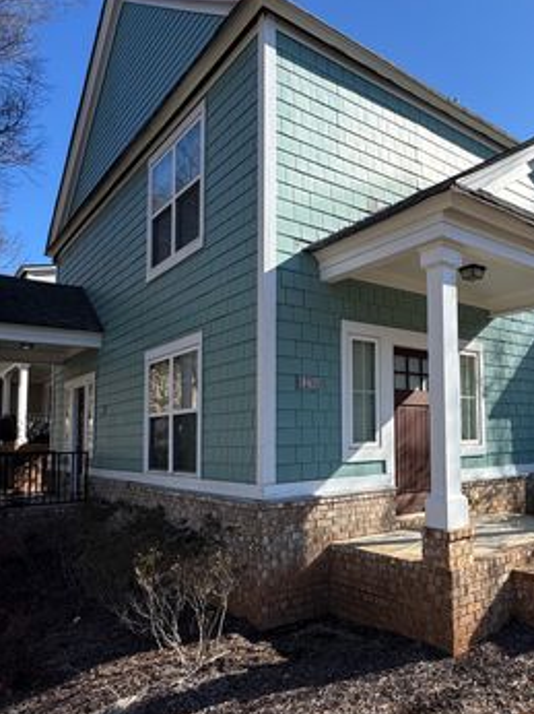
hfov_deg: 48.8
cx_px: 414
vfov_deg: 65.1
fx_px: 556
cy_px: 399
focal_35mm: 27
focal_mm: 2.22
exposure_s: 1/1160
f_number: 2.2
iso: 50
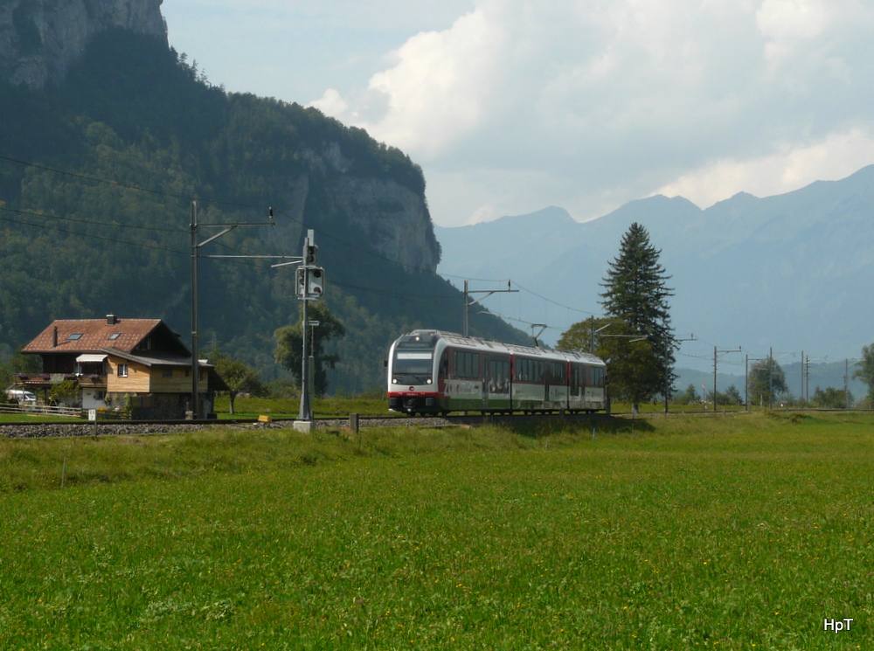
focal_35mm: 62
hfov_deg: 31.3
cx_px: 437
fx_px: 1562
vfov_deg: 23.6
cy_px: 326
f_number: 5.6
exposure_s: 1/400
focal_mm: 10.2
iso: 100
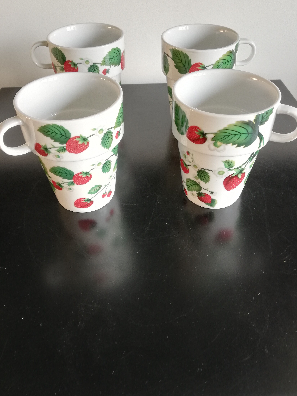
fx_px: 332
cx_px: 148
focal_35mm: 29
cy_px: 179
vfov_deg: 61.5
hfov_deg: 48.2
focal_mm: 3.81
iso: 160
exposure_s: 1/33.3
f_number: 2.2
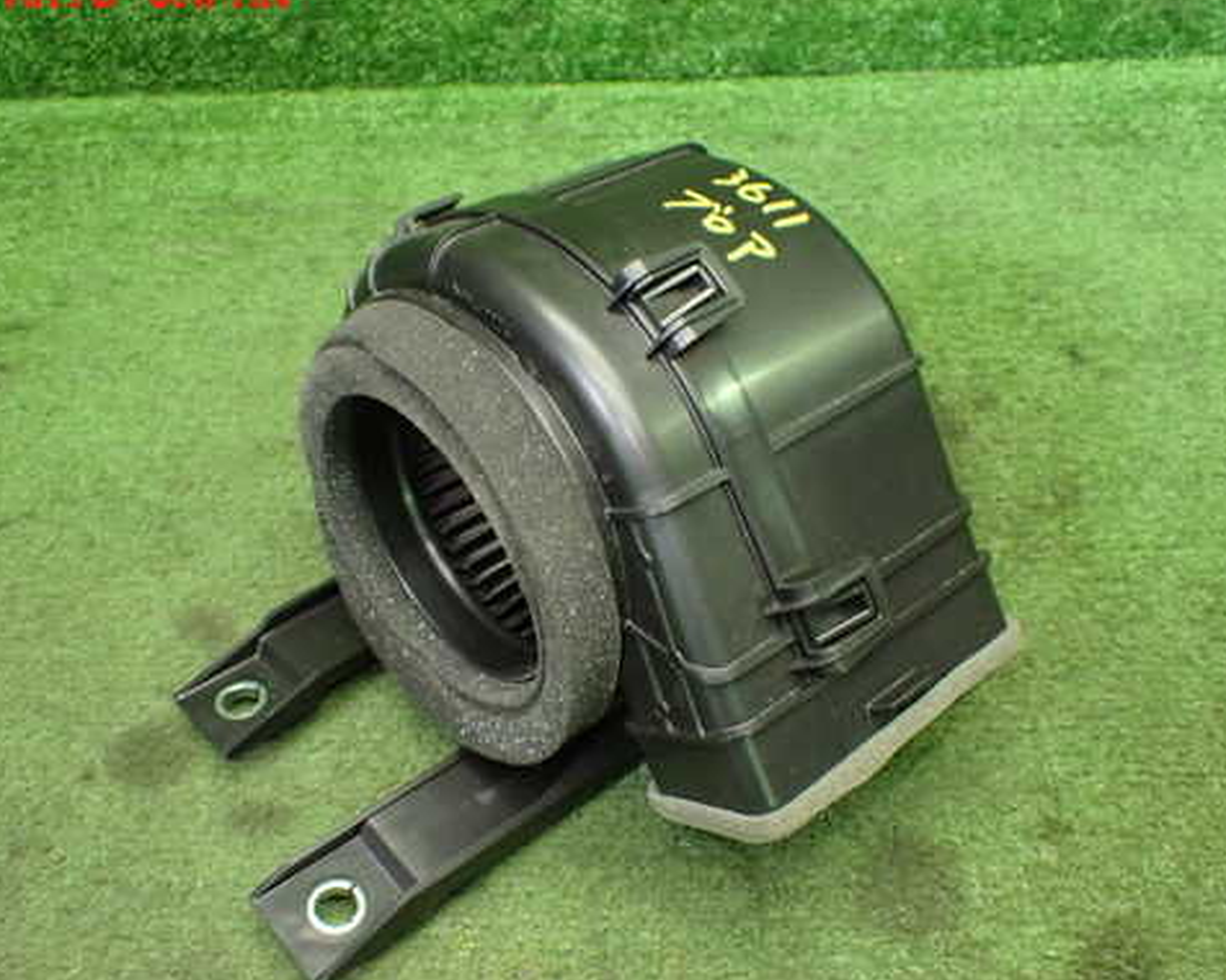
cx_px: 594
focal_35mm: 37
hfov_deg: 49.1
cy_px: 539
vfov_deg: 40.1
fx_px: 1343
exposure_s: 1/100
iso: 800
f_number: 2.3
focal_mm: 5.4
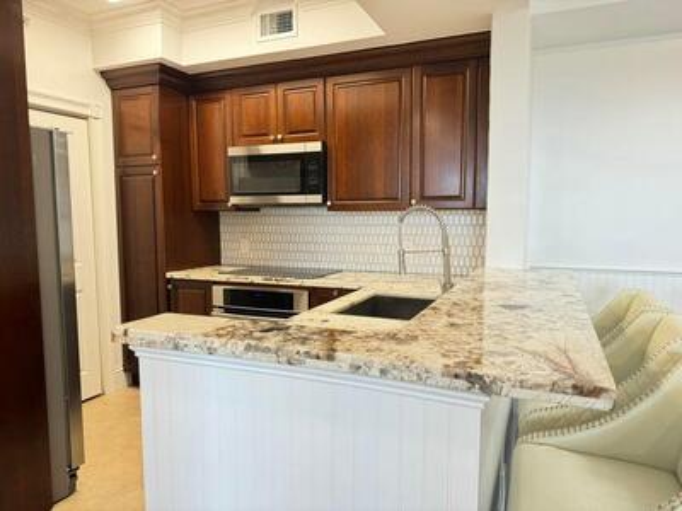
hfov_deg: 71.6
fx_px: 473
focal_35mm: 24
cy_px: 256
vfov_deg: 56.8
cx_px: 341
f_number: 1.78
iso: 160
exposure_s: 1/60
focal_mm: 6.76
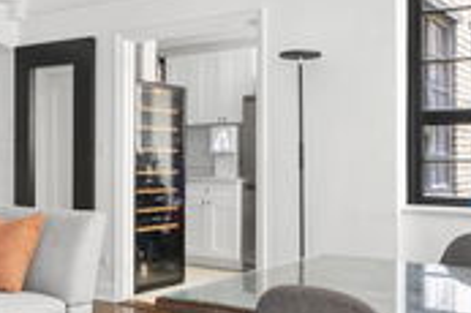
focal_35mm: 50
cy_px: 161
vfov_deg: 26.9
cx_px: 240
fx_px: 654
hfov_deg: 39.6
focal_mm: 12
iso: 400
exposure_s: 30
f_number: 11
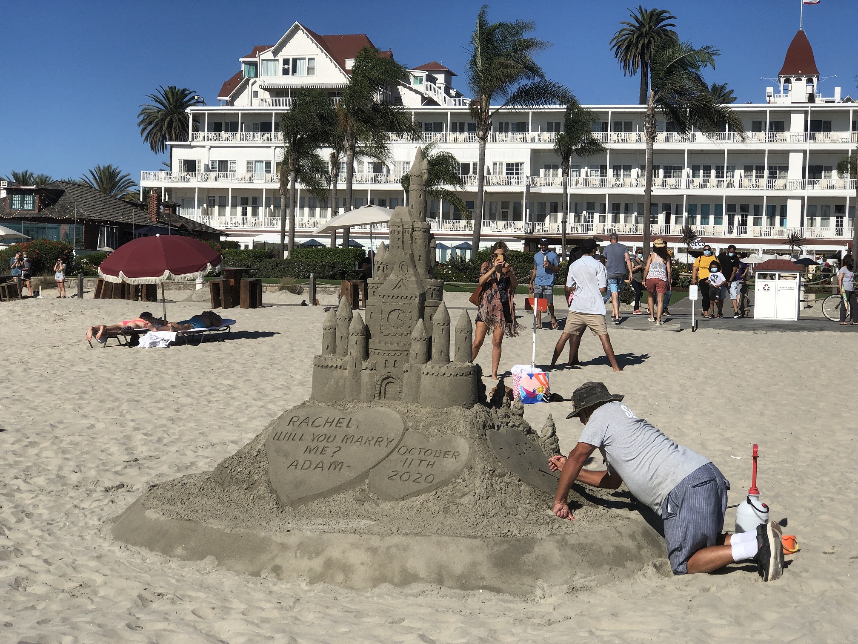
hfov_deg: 33.8
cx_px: 429
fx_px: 1413
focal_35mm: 57
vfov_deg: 25.7
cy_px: 322
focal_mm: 6.6
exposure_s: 1/1845
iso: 20
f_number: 2.8
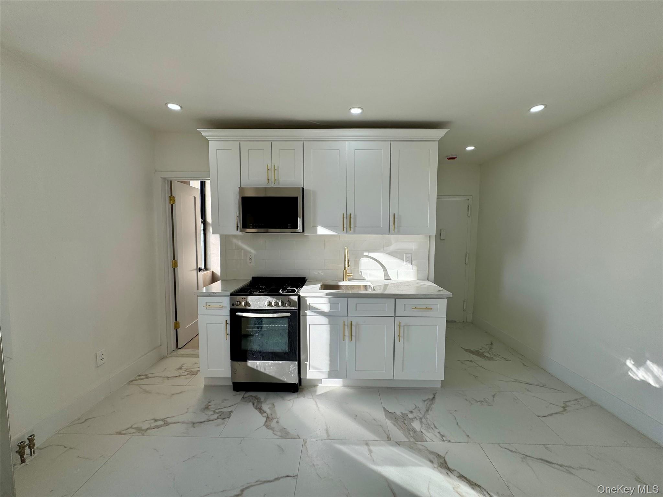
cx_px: 332
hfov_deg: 102.1
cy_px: 248
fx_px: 268
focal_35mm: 14
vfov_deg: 85.7
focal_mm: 2.22
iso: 40
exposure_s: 1/343
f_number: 2.2
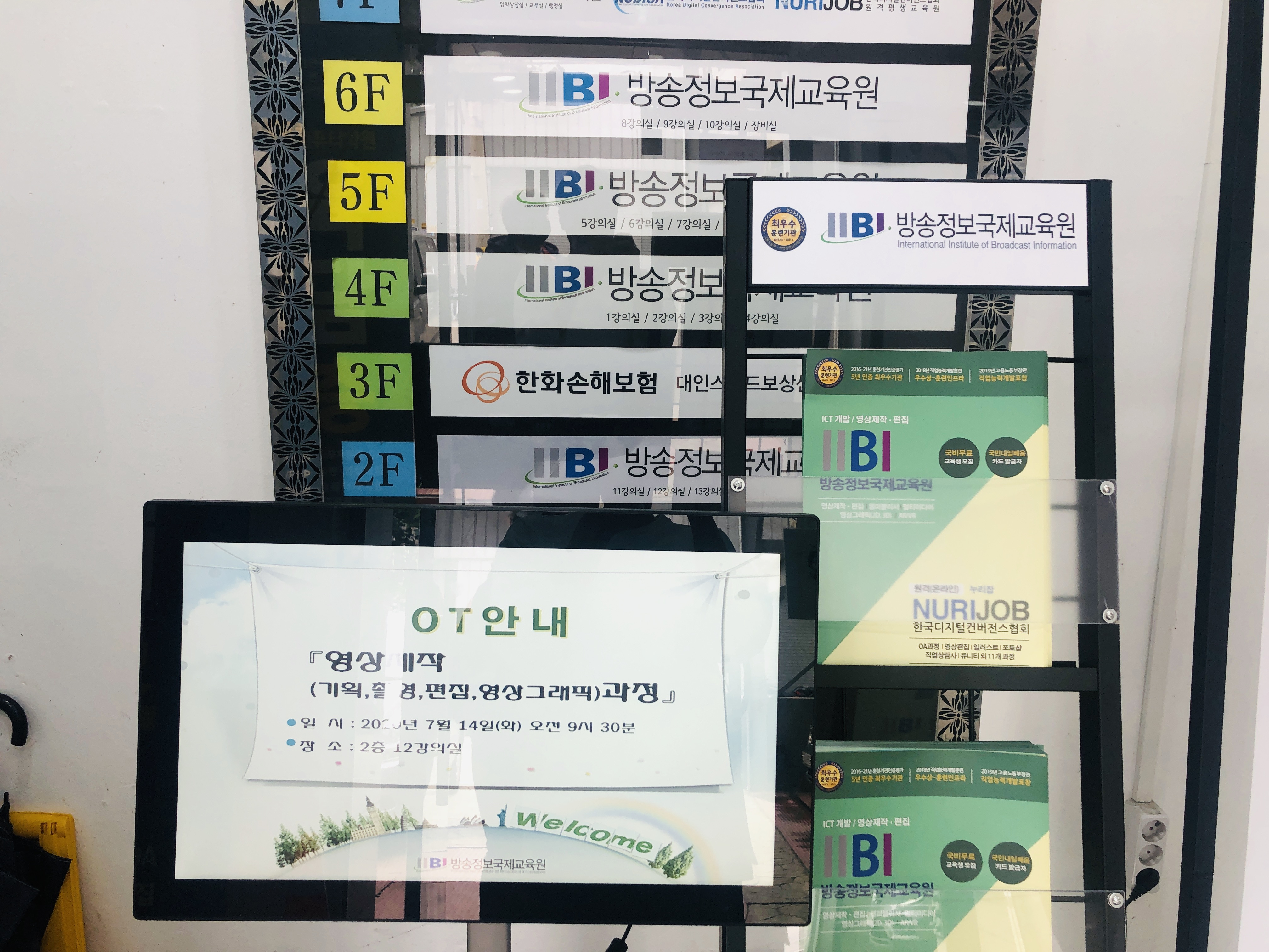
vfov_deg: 49.7
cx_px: 634
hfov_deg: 63.4
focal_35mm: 28
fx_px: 1026
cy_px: 476
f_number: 1.8
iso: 64
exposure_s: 1/120
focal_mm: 4
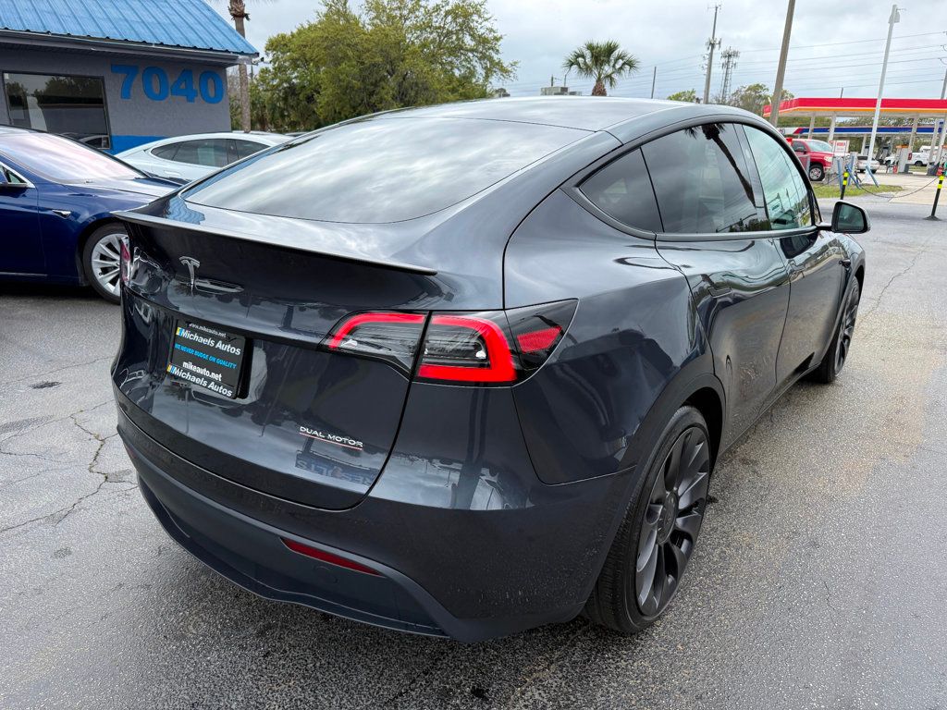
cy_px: 355
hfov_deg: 71.6
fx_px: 657
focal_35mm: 24
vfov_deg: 56.8
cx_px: 474
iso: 100
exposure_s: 1/2299
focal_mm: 6.76
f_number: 1.78
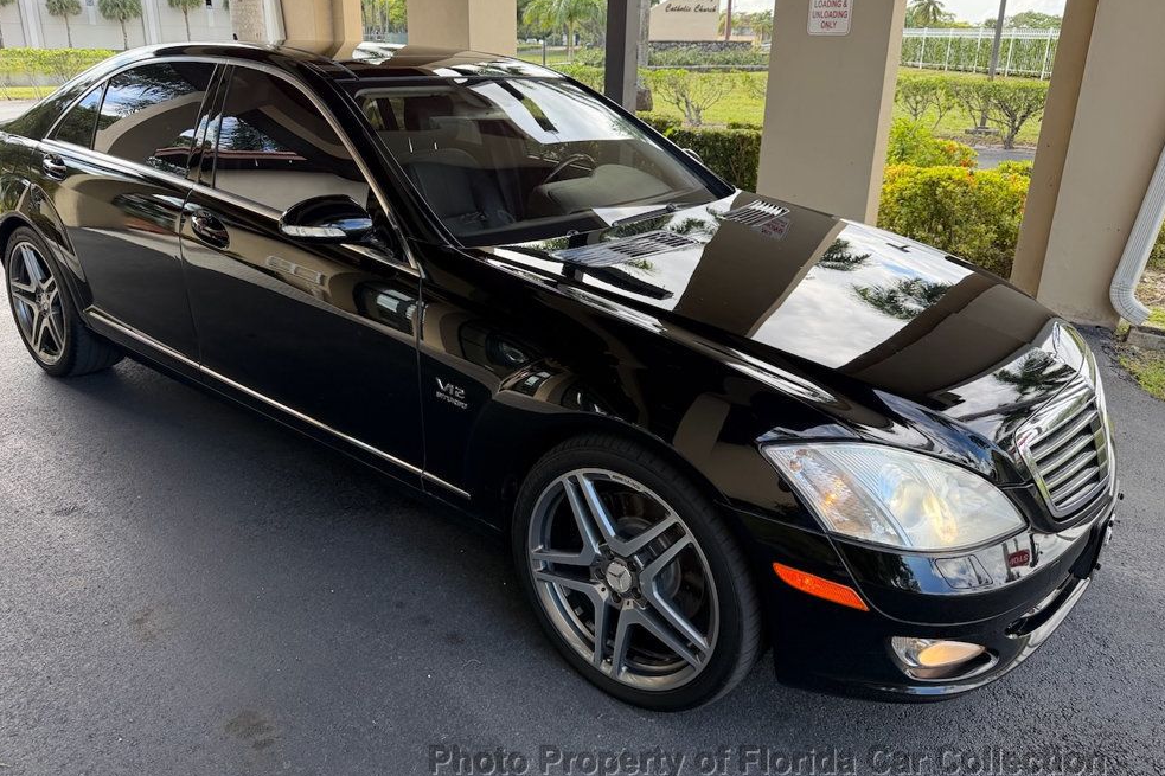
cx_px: 561
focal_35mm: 26
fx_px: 841
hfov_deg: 69.4
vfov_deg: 49.4
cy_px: 346
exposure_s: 1/473
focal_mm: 6.76
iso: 100
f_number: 1.78
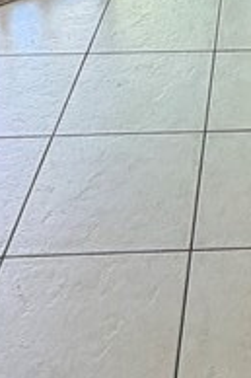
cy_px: -246
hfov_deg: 16.8
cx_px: 317
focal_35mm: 77
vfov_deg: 20.8
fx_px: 807
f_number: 2.2
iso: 250
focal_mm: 2.22
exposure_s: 1/121
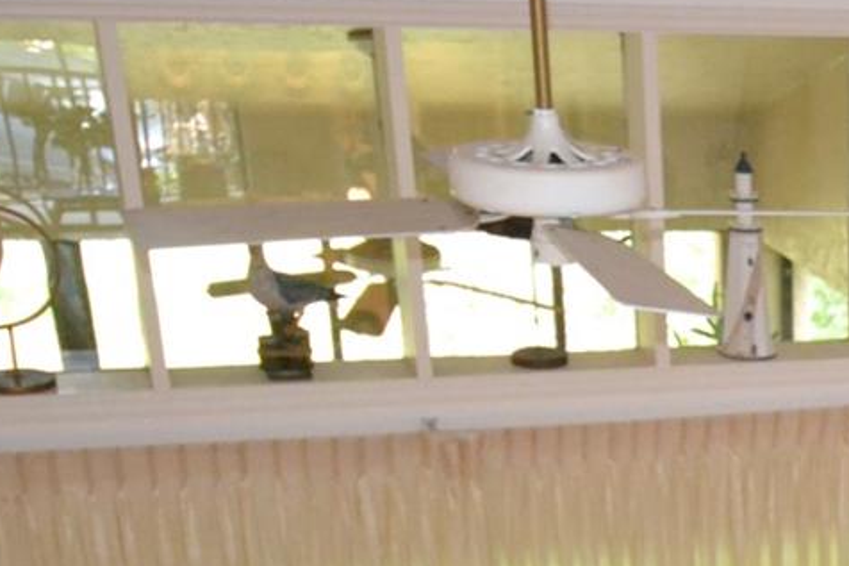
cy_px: 896
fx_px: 2020
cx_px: 1172
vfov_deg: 14.6
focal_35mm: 86
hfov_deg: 21.0
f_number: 4.2
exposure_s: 1/60
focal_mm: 17
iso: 3200
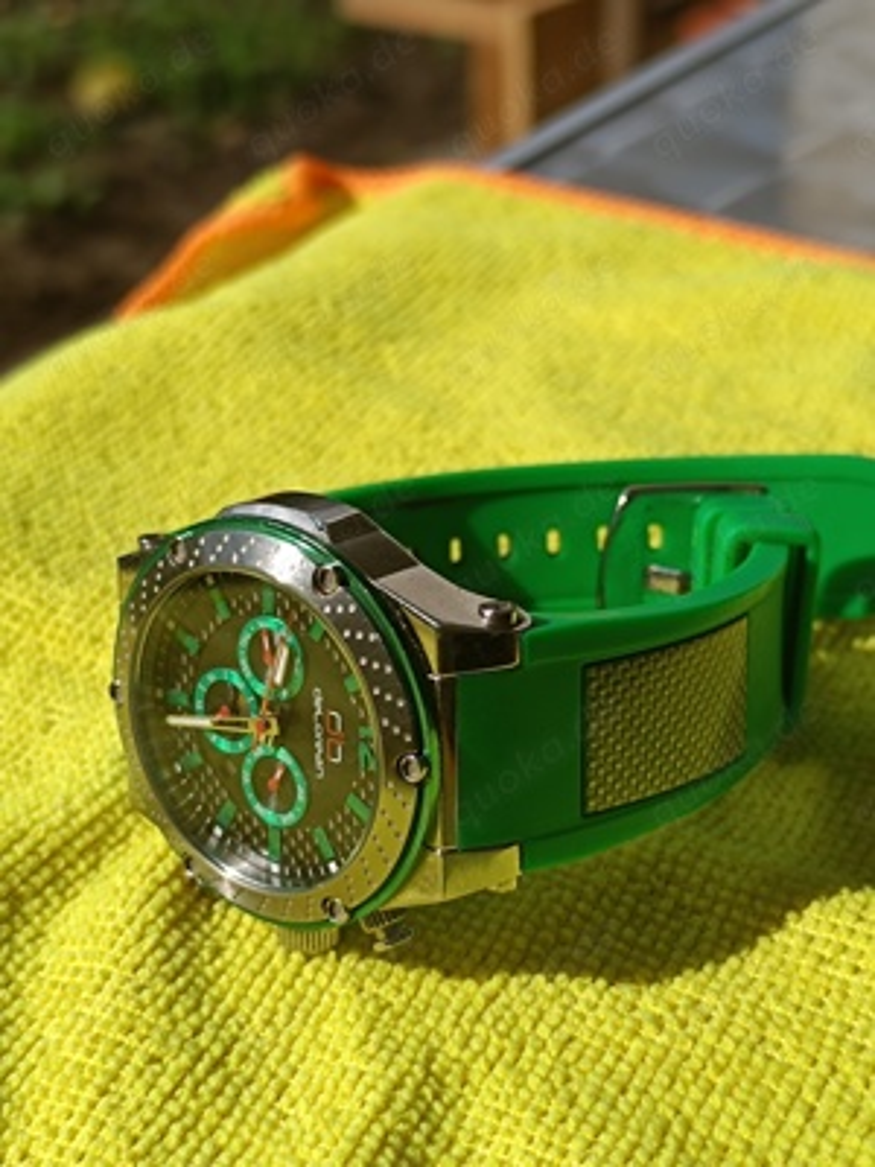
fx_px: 809
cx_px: 438
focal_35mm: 24
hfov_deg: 56.8
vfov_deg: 71.6
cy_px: 584
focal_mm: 6.14
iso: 50
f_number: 1.65
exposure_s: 1/1441
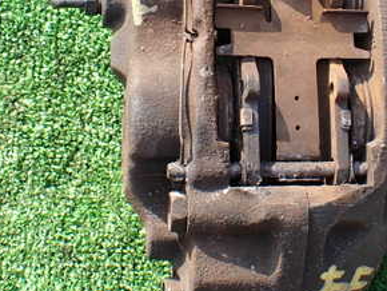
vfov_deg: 23.4
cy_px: 65
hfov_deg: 30.8
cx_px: 276
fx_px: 694
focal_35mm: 62
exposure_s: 1/160
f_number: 3.2
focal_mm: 5.4
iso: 100
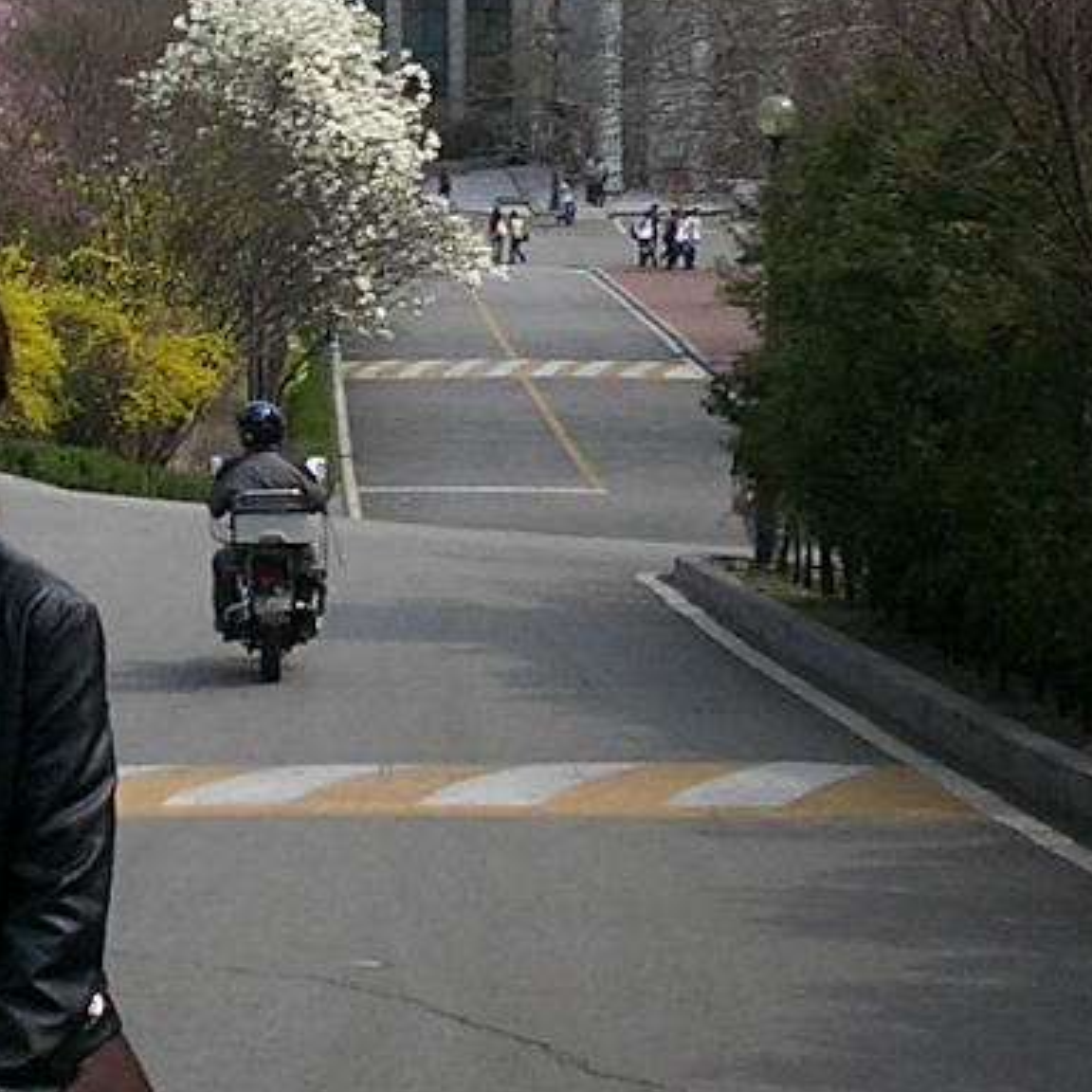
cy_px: 327
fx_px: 3890
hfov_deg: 15.8
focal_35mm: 109
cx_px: 168
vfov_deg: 15.9
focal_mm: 5.6
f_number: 3.5
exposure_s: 1/1250
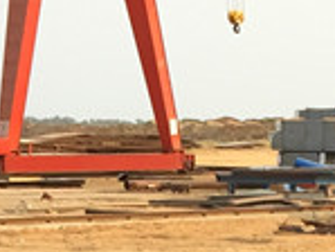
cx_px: 441
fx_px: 1811
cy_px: 790
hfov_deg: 10.3
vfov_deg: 7.0
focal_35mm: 187
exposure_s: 1/324
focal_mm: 4.15
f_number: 2.2
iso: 32
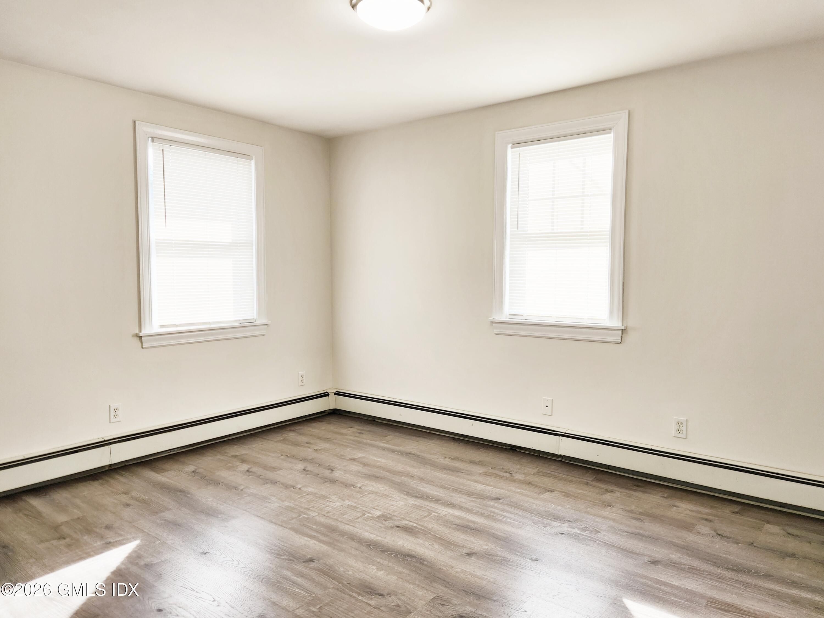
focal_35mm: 23
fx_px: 547
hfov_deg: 73.9
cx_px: 412
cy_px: 309
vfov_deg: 58.9
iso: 25
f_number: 1.8
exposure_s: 1/120
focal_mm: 5.4
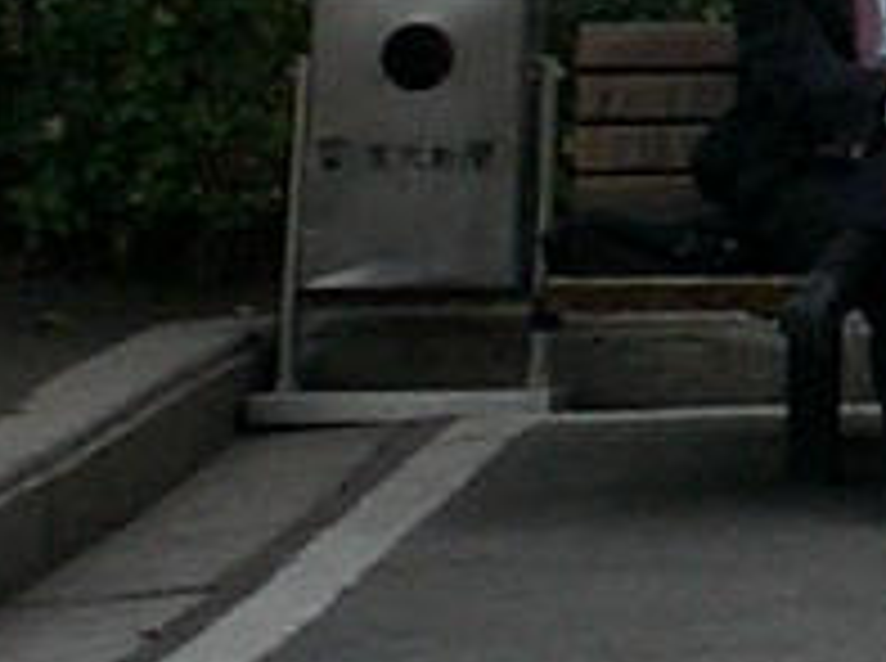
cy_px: -815
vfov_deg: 5.9
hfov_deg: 7.5
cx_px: 2321
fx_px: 6157
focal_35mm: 241
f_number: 3.5
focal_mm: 5.6
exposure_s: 1/80
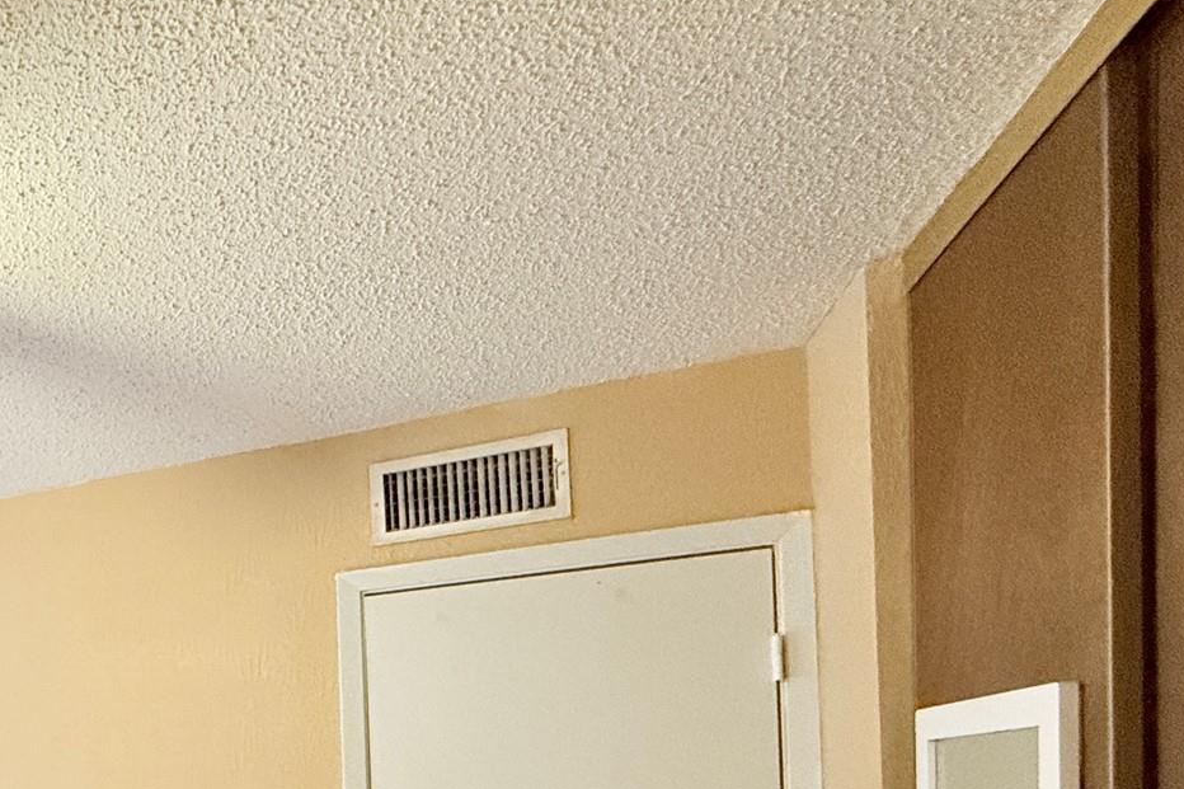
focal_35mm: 32
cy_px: 804
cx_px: -61
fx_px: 1052
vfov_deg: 36.6
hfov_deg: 46.5
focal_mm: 2.22
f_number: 2.2
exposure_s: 1/60
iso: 500
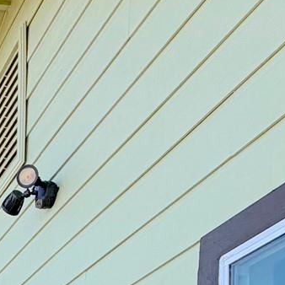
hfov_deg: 19.4
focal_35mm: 75
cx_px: -171
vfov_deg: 17.9
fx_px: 699
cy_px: 530
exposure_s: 1/770
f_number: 2.2
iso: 32
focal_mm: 2.22
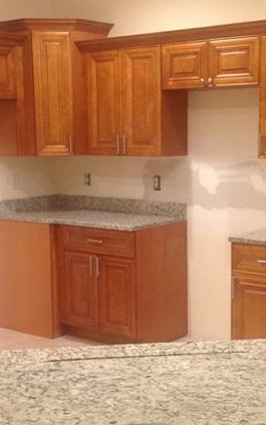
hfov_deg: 19.4
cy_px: 236
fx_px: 777
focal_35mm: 67
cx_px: 150
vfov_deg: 30.6
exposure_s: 1/15
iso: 125
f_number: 2.4
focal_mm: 4.28
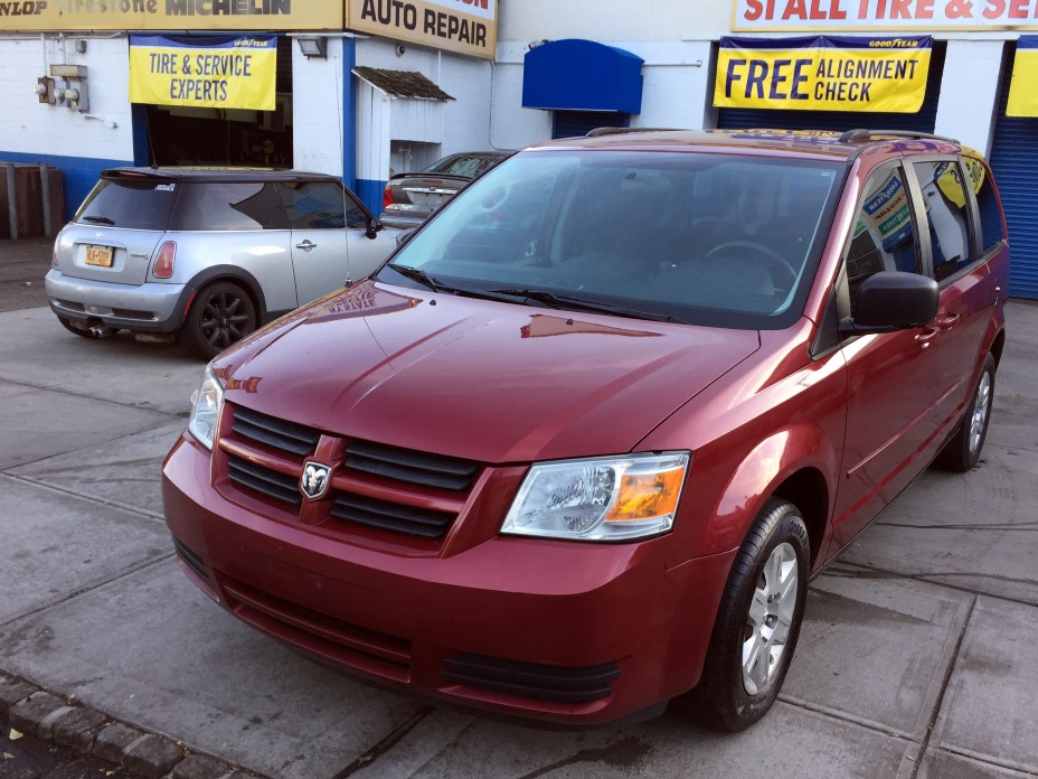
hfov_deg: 56.8
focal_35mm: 32
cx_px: 546
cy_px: 406
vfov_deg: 44.2
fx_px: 960
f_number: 2.2
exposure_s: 1/120
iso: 40
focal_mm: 4.15
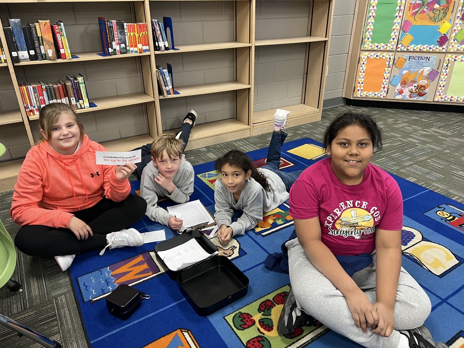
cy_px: 174
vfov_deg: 53.1
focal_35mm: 26
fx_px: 349
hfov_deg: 67.3
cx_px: 232
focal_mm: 5.7
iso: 160
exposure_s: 1/60
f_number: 1.5
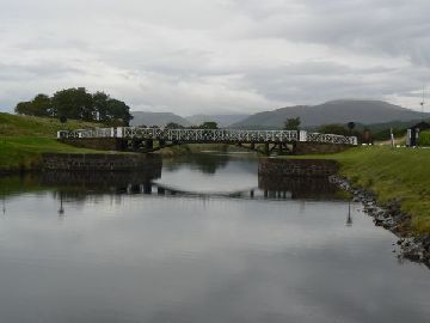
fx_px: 708
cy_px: 162
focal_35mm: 57
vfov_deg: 25.7
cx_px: 215
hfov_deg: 33.8
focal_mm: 9.5
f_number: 5.6
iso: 80
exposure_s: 1/160
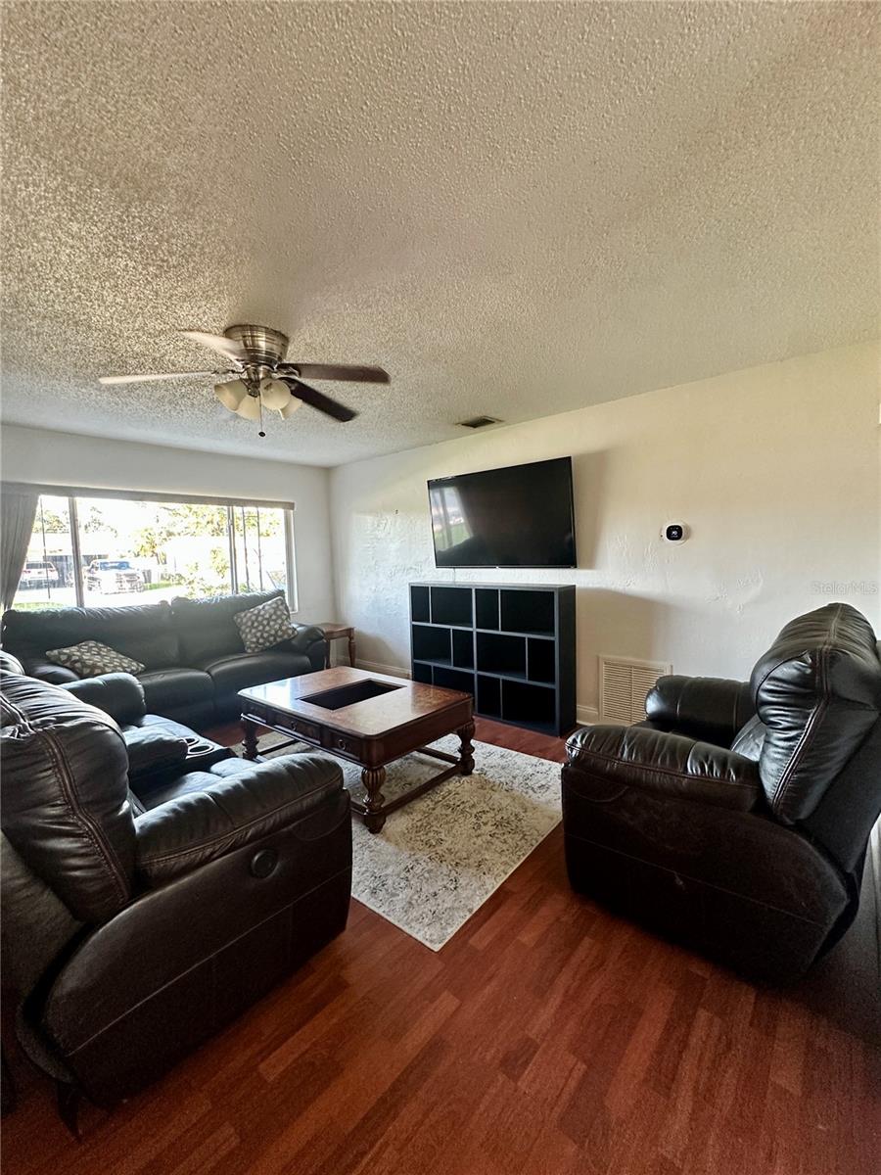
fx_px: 475
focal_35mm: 14
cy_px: 588
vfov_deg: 102.1
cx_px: 440
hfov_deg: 85.7
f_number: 2.2
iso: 400
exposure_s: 1/60
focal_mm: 2.22
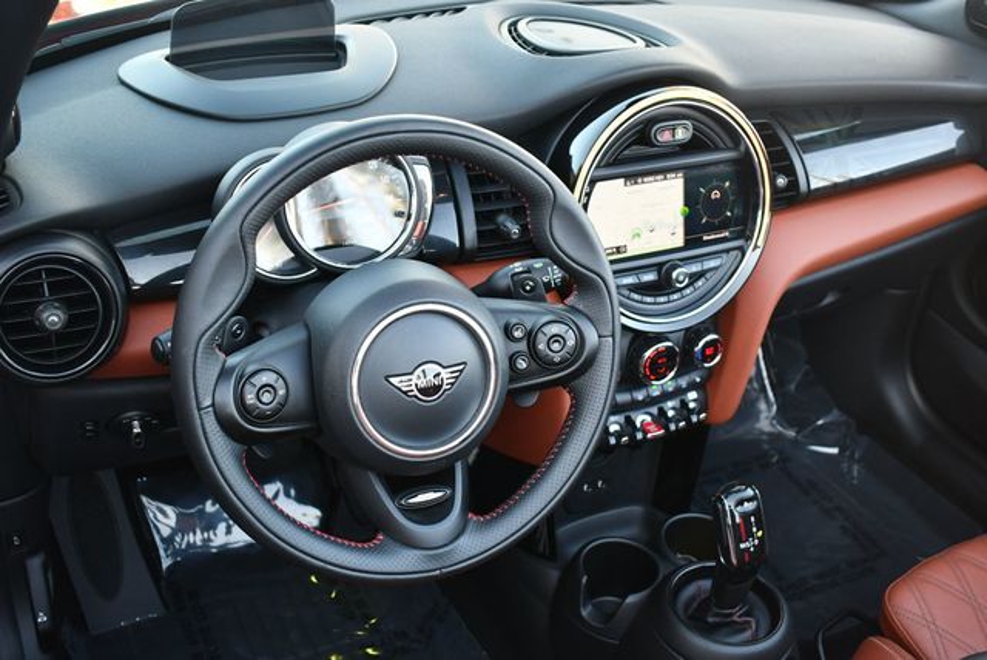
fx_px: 1153
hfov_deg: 46.4
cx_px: 494
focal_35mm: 42
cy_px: 330
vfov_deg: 32.0
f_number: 3.8
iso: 720
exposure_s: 1/250
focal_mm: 21
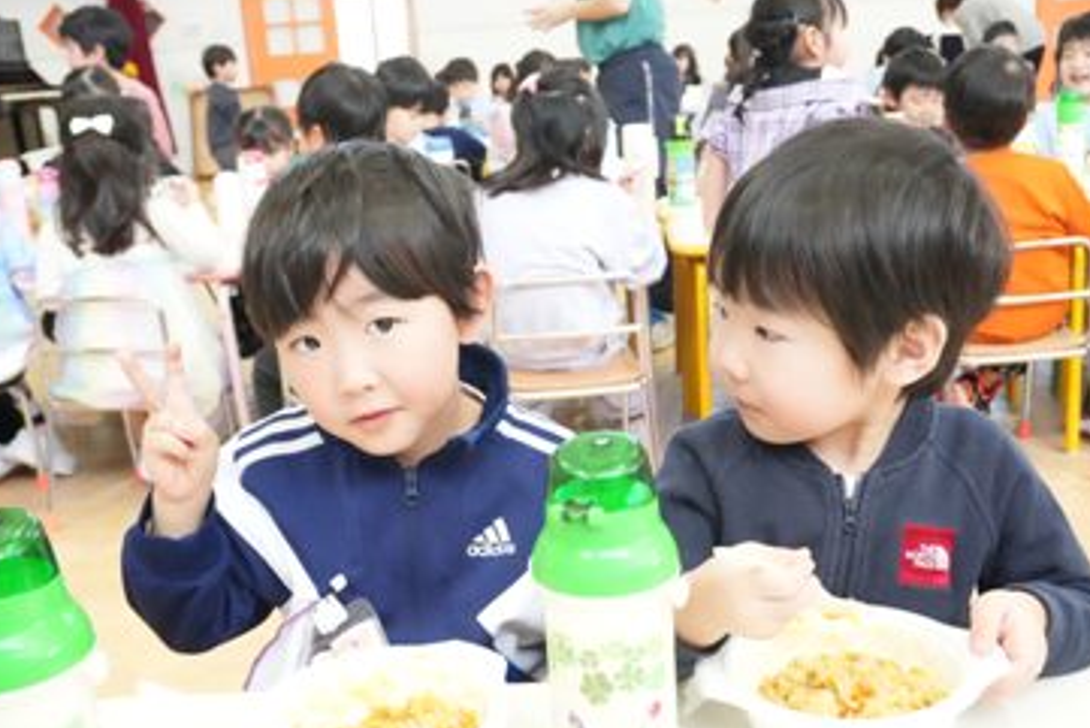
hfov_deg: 46.8
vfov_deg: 32.2
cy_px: 388
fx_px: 1259
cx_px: 556
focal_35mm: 42
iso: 10000
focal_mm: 25
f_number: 5.6
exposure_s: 1/756
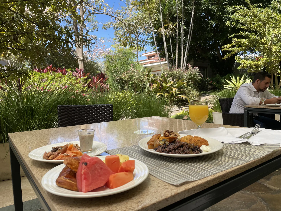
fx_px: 211
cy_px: 106
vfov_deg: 53.1
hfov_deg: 67.3
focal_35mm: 26
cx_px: 140
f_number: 1.6
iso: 32
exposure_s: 1/875
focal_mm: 4.2
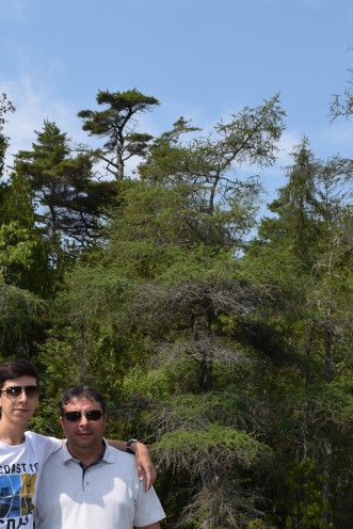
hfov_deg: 27.3
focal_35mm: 49
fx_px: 720
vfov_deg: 39.7
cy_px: 363
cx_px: 100
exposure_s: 1/200
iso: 100
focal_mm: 18
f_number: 9
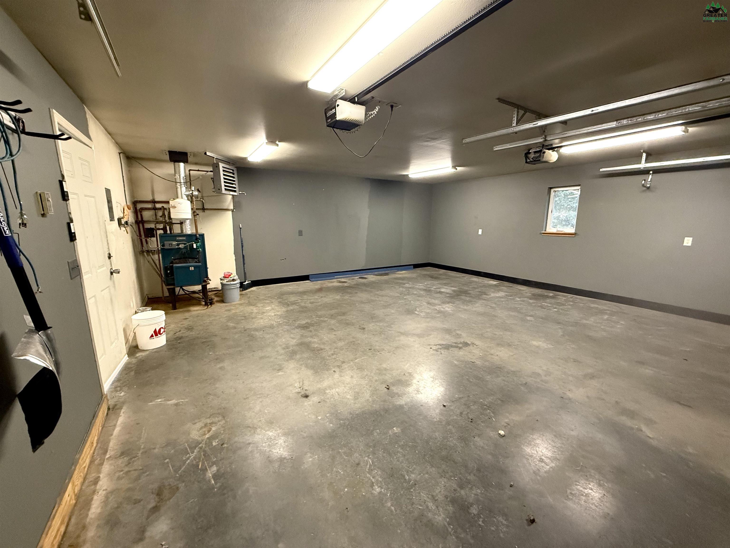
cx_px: 365
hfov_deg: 102.1
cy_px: 274
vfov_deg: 85.7
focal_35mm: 14
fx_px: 295
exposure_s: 1/120
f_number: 2.2
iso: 640
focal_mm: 2.22
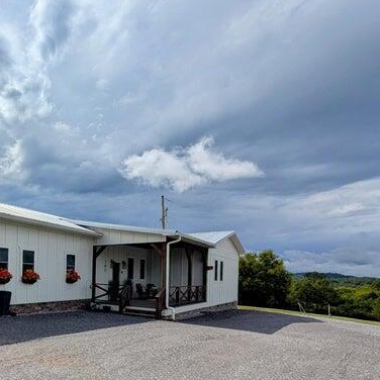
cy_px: 274
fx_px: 298
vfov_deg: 62.2
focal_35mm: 24
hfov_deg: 55.6
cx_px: 32
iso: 52
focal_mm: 2.02
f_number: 1.7
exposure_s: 1/11765
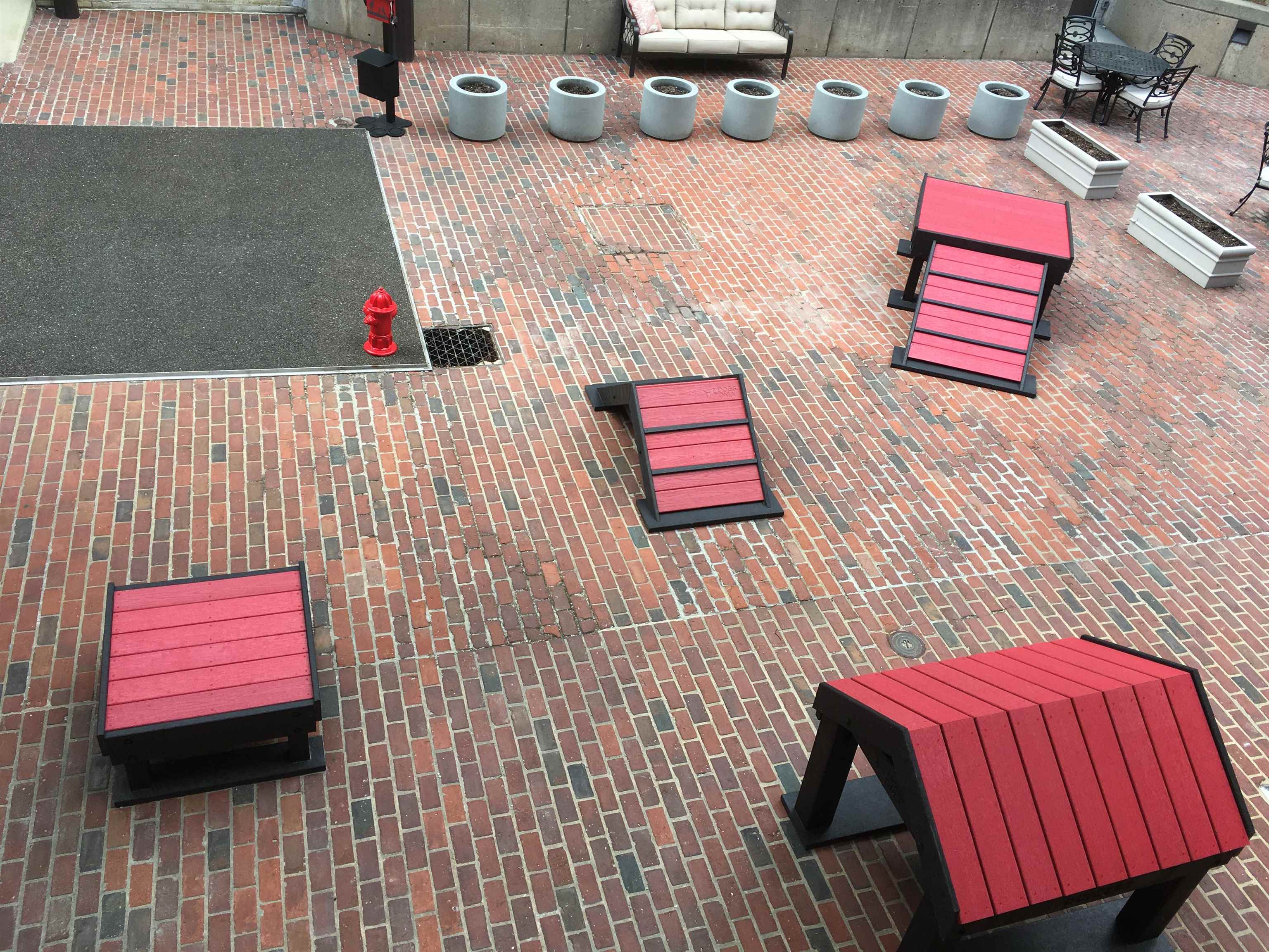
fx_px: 1063
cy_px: 476
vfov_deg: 48.2
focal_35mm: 29
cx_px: 634
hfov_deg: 61.7
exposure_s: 1/178
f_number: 2.2
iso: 25
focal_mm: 4.15
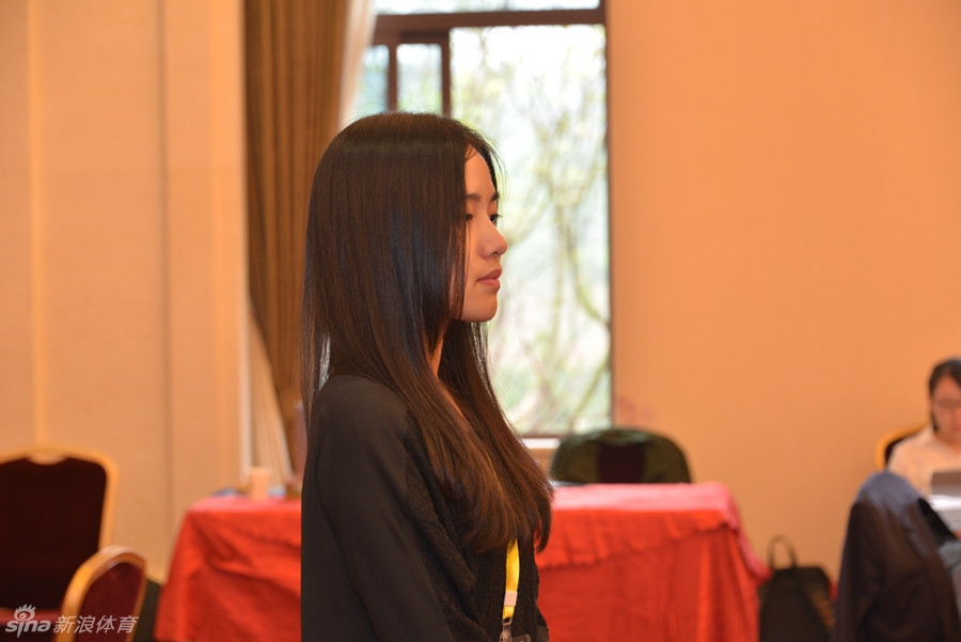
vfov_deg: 11.8
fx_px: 3098
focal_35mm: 116
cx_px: 480
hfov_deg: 17.6
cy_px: 321
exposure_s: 1/60
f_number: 6.3
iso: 640
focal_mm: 116
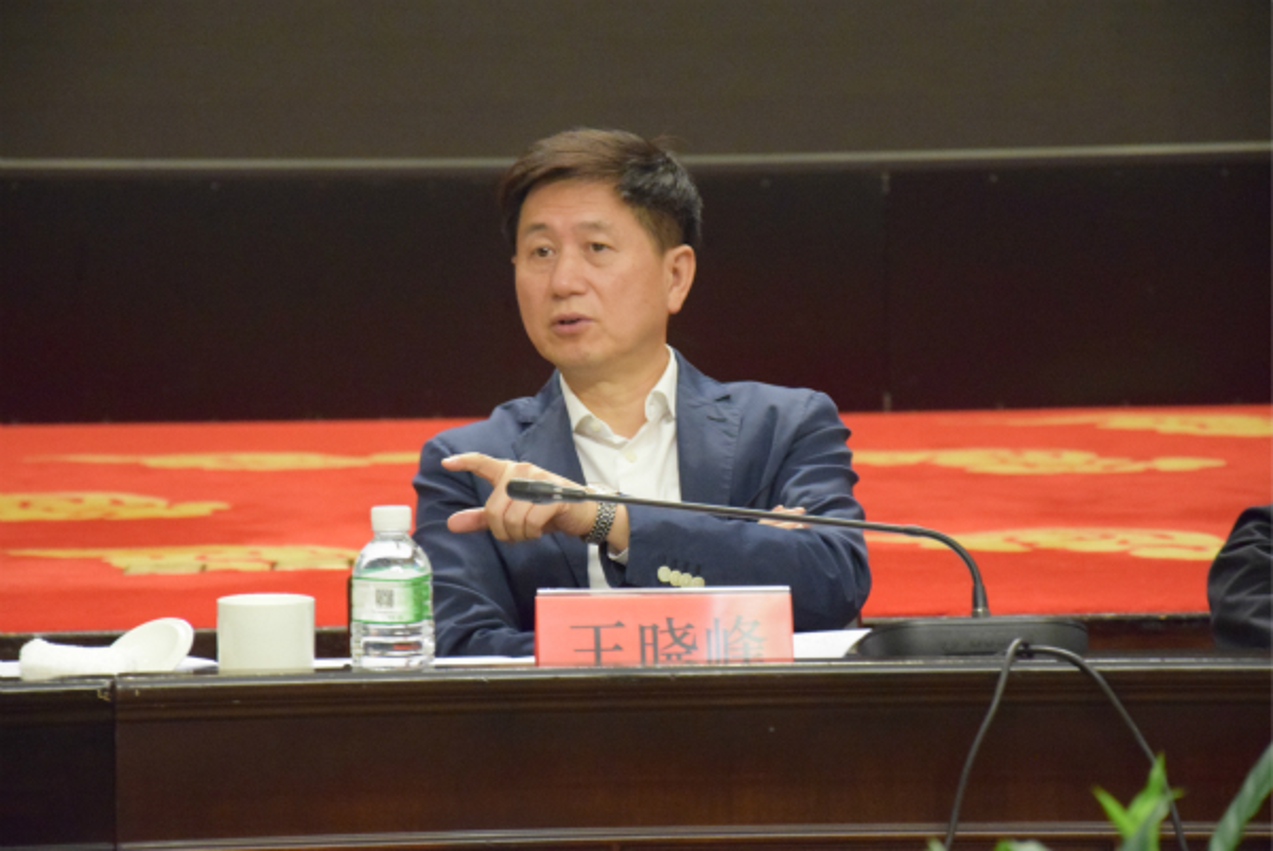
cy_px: 426
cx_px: 636
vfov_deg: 9.4
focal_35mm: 147
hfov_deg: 14.0
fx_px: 5202
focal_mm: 98
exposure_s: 1/100
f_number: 5.6
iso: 6400
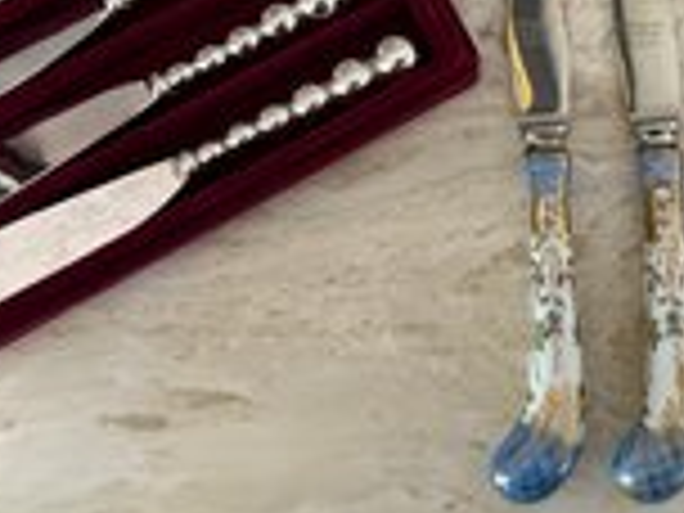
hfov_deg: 35.0
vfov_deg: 26.6
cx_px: 484
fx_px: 1067
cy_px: 106
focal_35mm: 54
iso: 800
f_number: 1.78
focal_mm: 6.76
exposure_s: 1/60
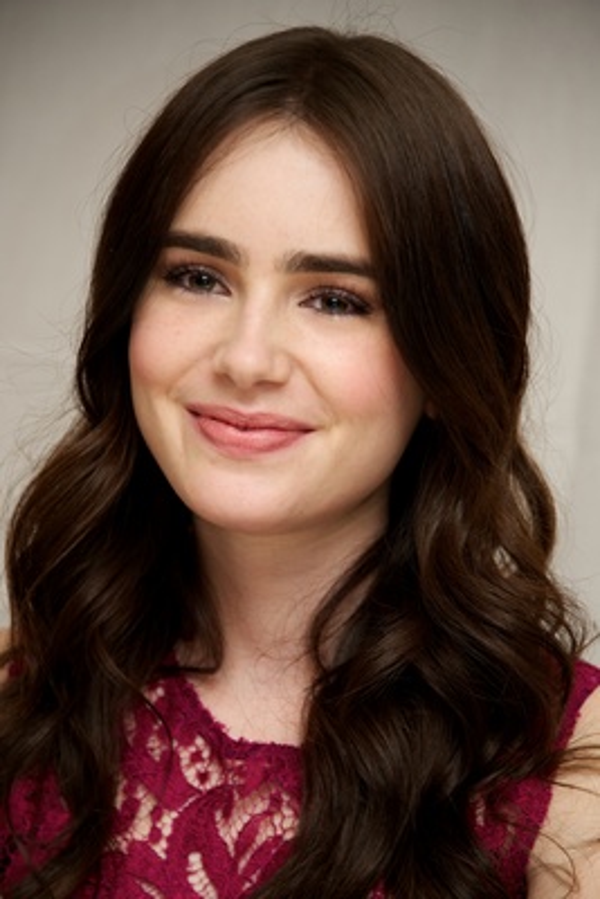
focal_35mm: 230
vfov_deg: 8.9
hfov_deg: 6.0
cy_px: 450
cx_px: 300
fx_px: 5745
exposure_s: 1/100
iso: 400
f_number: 5.6
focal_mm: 230
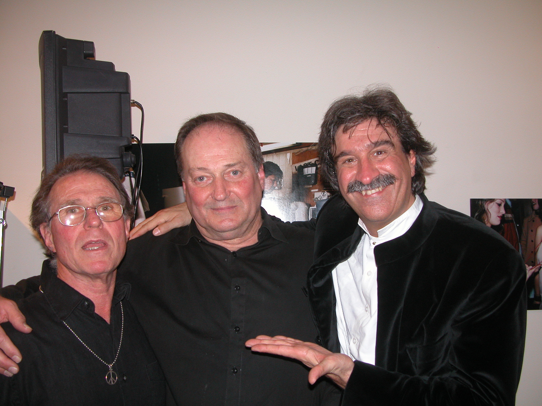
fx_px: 548
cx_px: 271
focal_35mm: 35
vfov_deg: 40.7
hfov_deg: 52.6
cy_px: 203
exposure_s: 1/60
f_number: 2.8
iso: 200
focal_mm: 9.2
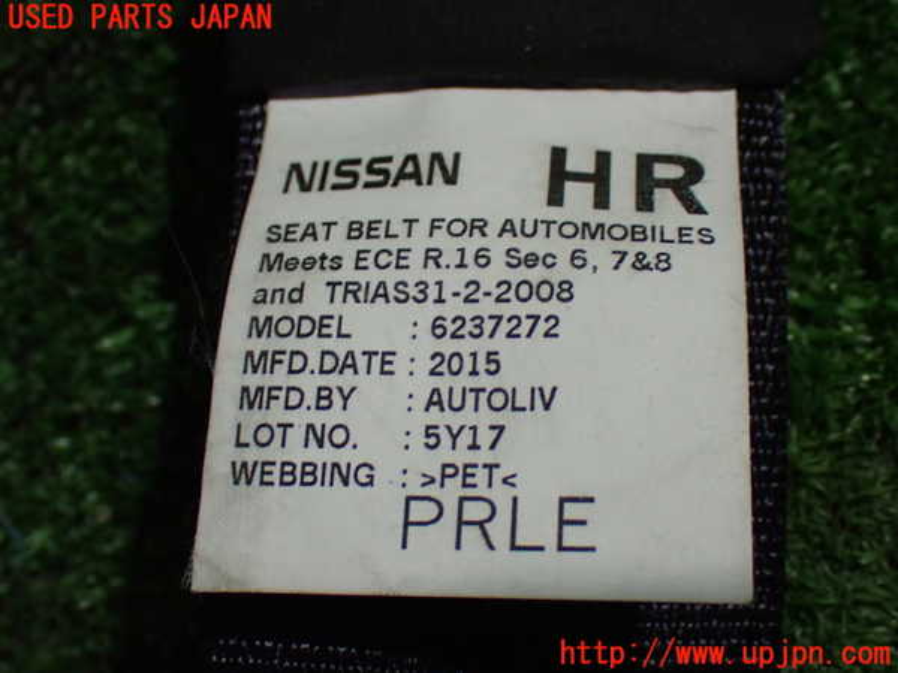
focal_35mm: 54
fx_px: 1401
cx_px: 449
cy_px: 336
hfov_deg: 35.5
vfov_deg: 27.0
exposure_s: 1/60
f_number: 3.3
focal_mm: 9.65
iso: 800
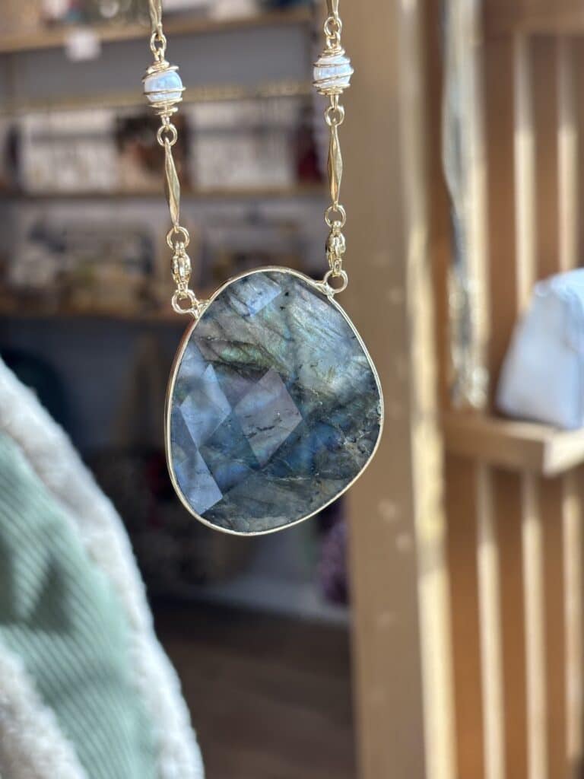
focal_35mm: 52
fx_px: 1170
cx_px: 292
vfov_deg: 36.8
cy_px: 390
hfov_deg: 28.0
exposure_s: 1/238
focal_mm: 5.96
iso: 32
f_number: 1.6
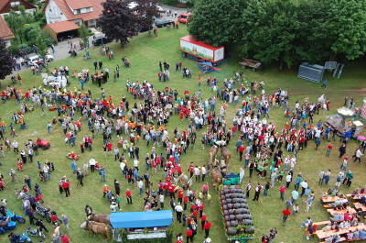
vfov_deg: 39.8
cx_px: 183
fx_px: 335
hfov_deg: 57.3
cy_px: 122
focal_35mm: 33
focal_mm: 22
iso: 200
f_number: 8
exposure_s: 1/200
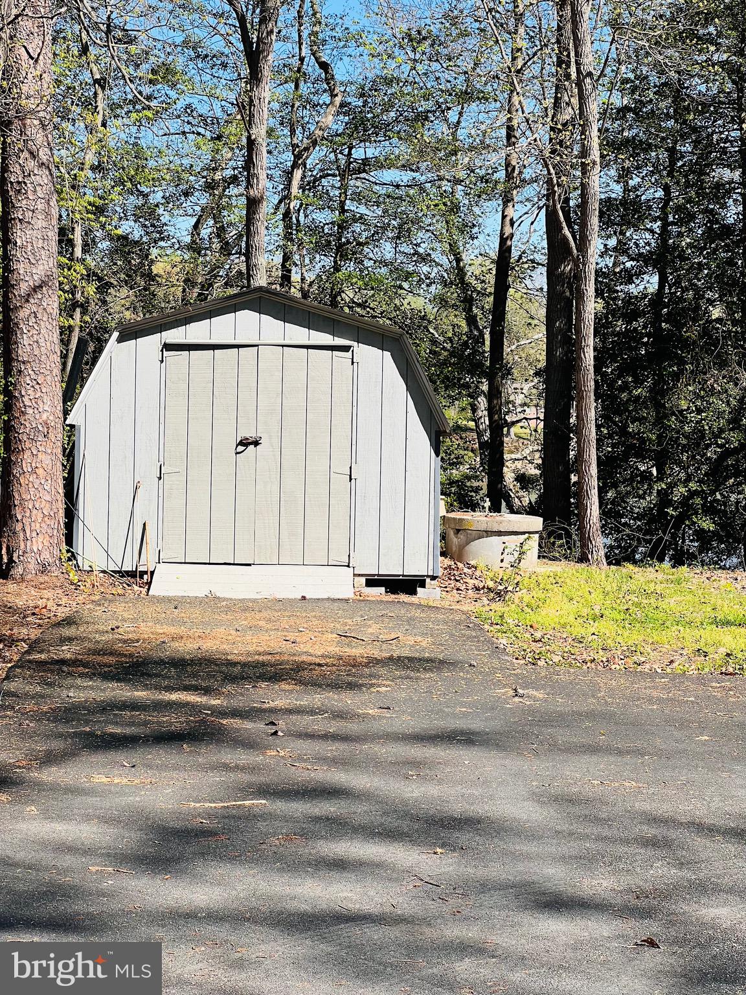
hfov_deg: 19.1
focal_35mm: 77
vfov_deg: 25.3
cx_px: 373
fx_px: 2213
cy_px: 498
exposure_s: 1/442
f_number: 2.8
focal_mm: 9
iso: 32
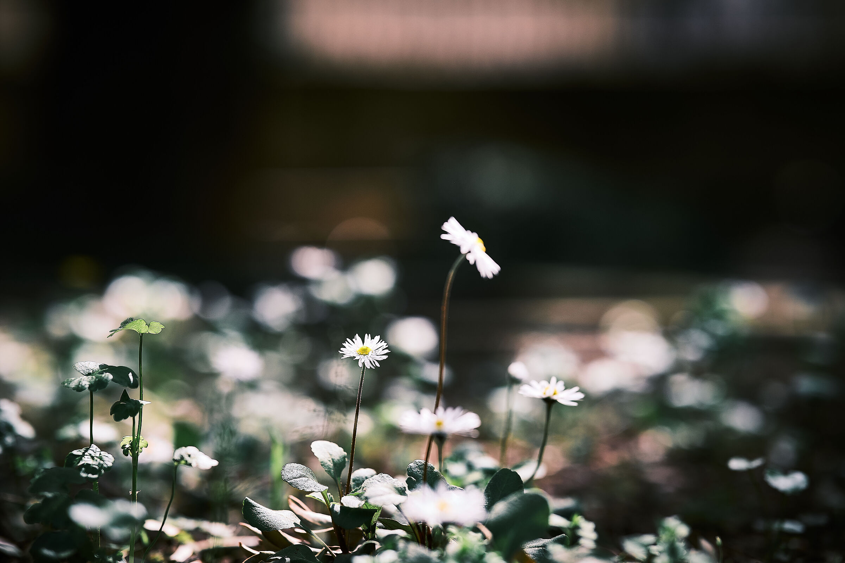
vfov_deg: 12.1
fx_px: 2652
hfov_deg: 18.1
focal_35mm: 113
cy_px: 282
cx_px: 422
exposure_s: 1/400
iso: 200
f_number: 2
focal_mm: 75
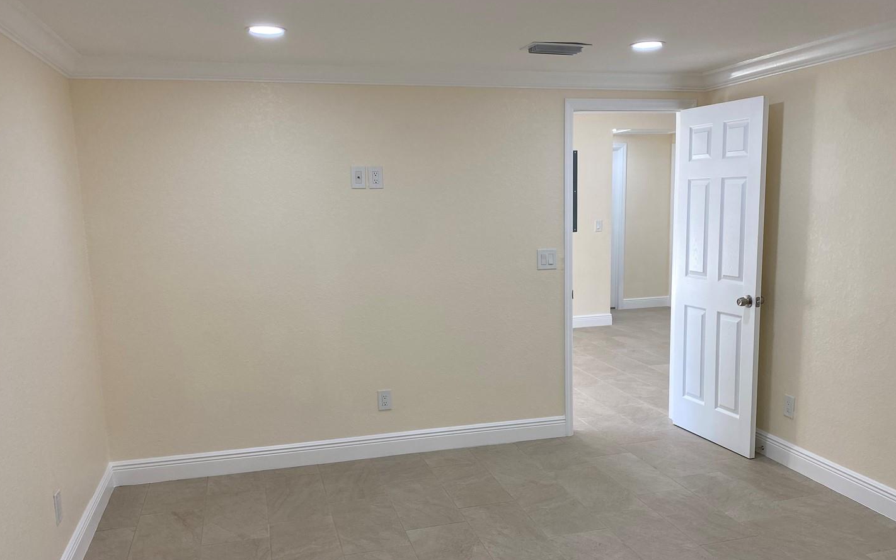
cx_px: 486
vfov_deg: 40.5
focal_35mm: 31
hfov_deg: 61.1
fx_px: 757
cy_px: 330
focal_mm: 4.25
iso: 50
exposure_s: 1/121
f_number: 1.8
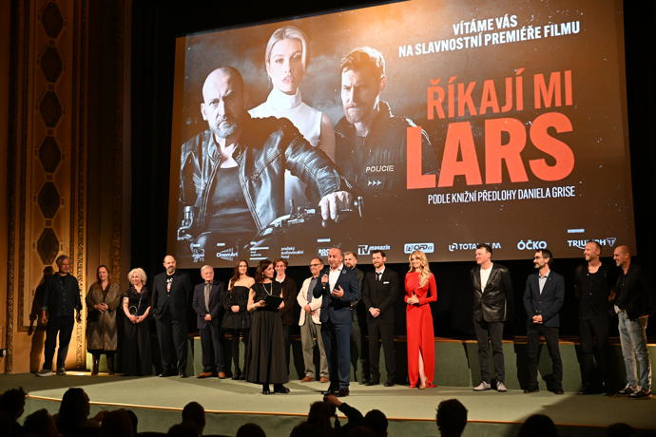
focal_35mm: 48
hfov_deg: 41.1
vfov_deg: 28.1
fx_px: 875
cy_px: 218
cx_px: 328
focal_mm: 48
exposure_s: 1/125
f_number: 2.8
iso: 3200
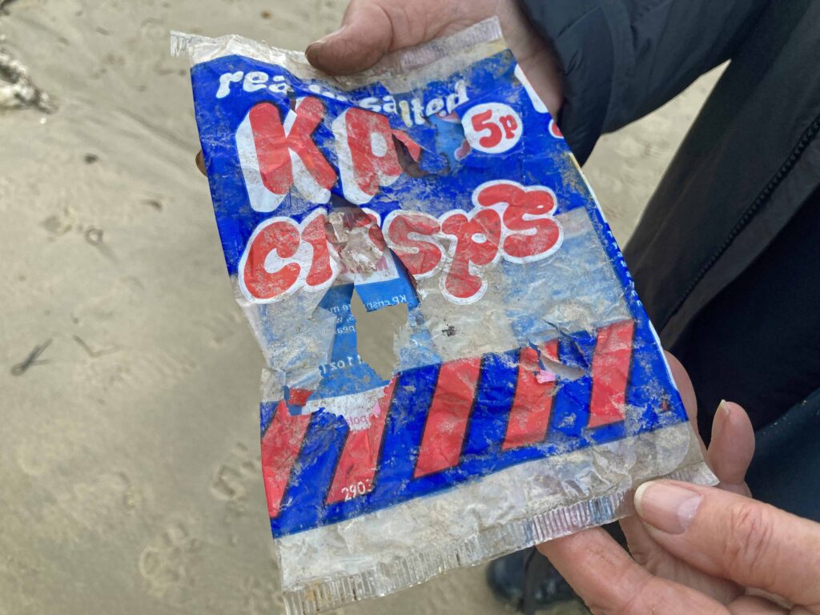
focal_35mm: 28
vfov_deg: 49.7
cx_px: 410
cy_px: 308
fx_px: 663
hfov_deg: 63.4
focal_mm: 3.99
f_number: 1.8
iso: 80
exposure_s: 1/121
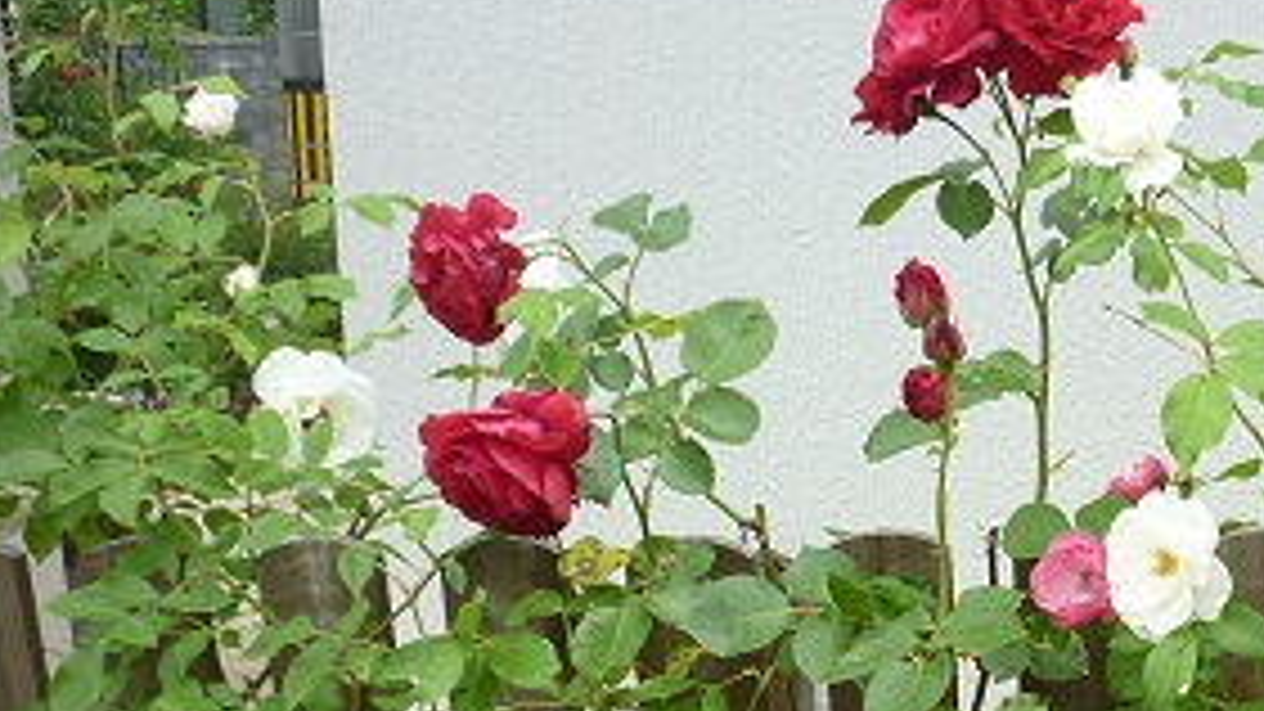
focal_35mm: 70
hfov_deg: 28.5
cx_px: 1224
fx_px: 2346
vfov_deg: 16.7
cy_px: 785
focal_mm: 5.5
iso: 80
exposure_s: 1/320
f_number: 2.8
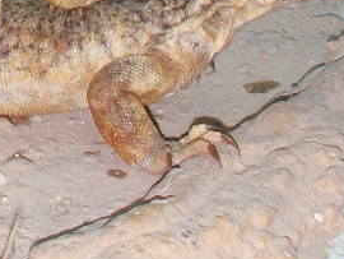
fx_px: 1701
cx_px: -211
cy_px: -154
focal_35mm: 171
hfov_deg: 11.0
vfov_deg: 8.5
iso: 100
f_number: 5.6
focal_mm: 6.3
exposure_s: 1/30
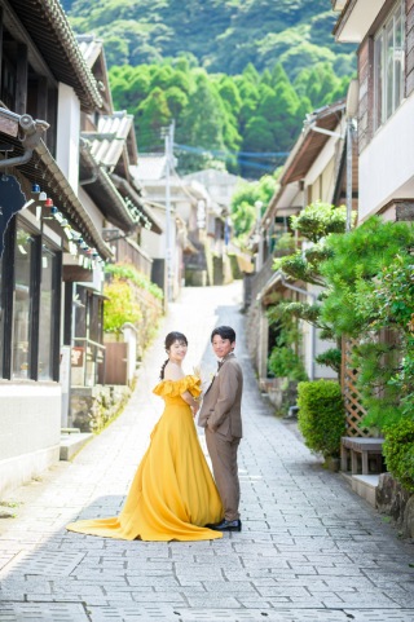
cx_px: 207
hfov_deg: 16.0
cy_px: 311
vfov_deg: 23.9
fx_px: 1468
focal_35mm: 85
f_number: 2.8
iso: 100
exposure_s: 1/500
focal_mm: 85
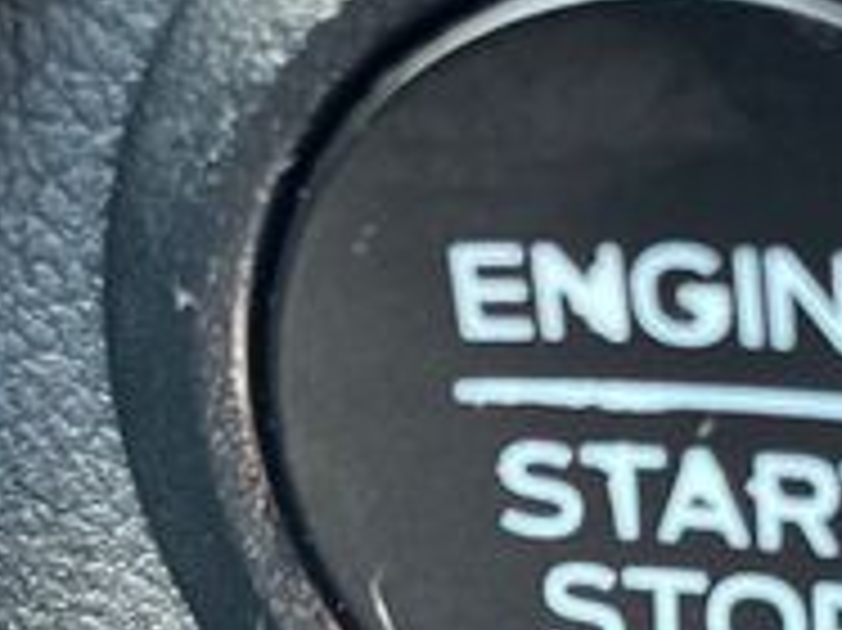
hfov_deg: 21.9
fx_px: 2163
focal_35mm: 89
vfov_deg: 16.5
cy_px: 490
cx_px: 567
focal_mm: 4.2
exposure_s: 1/58
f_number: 1.6
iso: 500
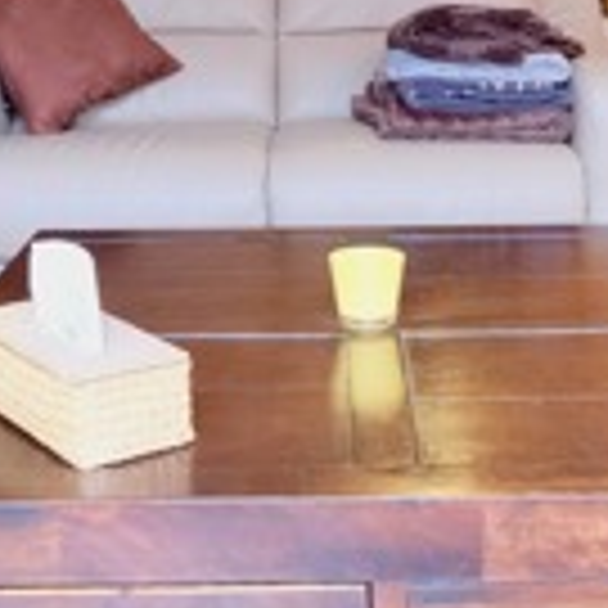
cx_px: 351
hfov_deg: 25.3
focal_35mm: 68
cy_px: -99
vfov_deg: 23.4
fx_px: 1351
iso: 2000
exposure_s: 1/30
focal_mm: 10
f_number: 4
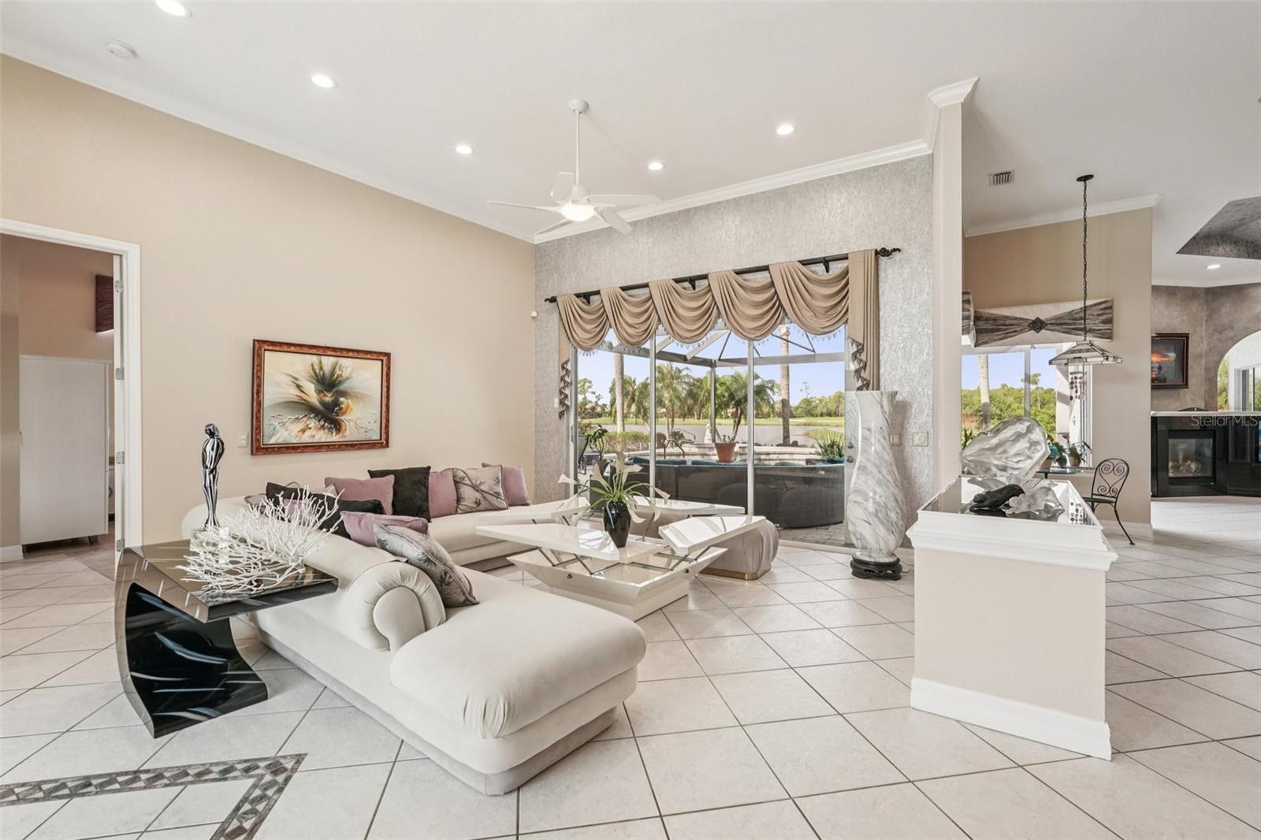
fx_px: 560
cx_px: 630
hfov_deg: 96.7
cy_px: 420
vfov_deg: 73.7
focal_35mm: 16
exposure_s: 1/50
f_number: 8
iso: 400
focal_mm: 16
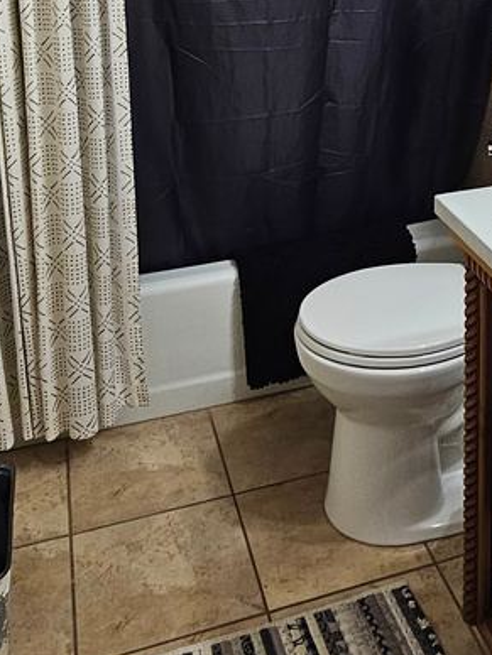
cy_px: 25
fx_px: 853
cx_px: 396
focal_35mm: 45
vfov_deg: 38.2
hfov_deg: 31.3
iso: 125
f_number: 2.2
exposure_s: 1/60
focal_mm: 2.2
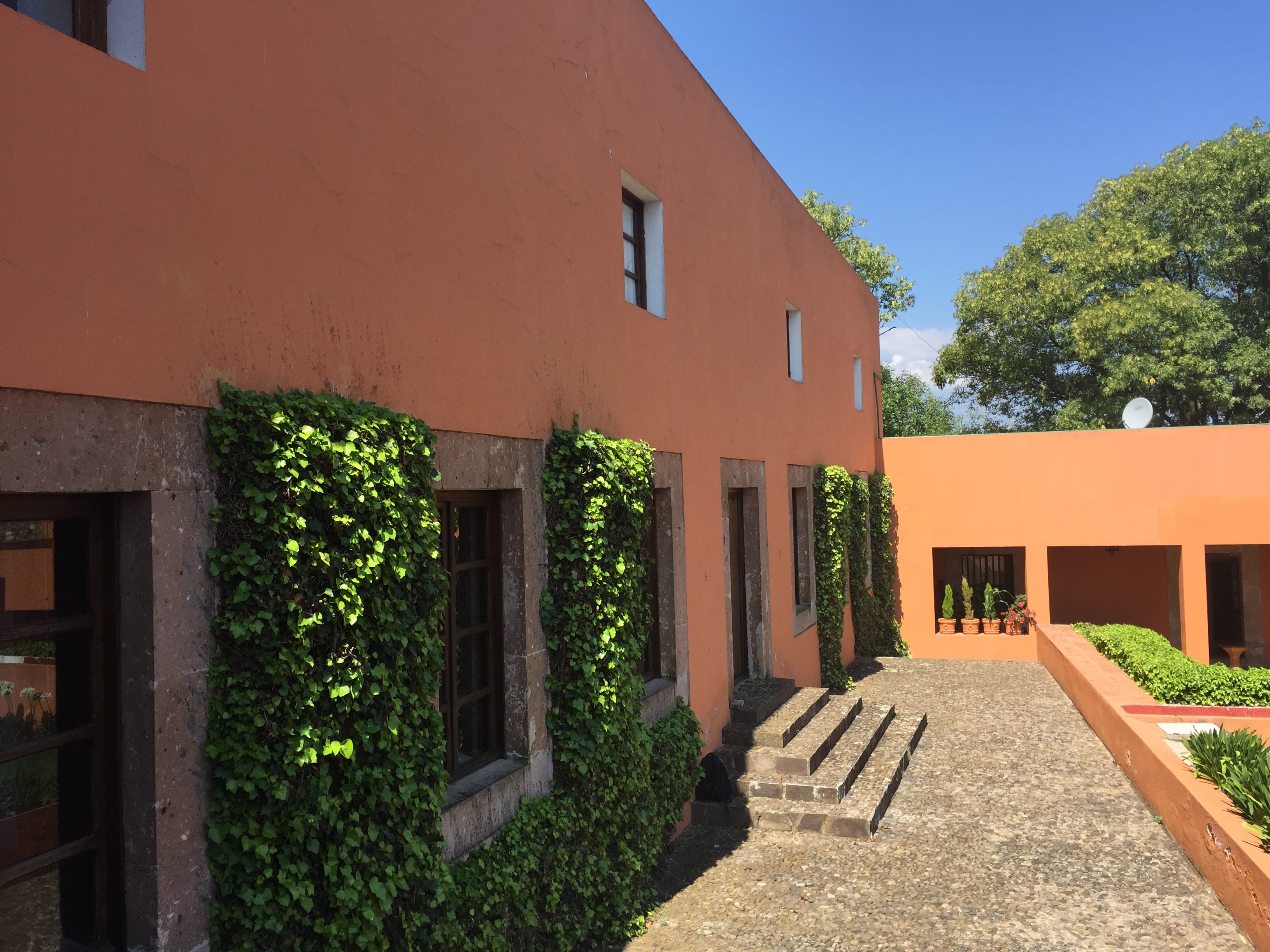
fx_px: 1064
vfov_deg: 48.2
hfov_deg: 61.7
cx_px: 635
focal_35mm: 29
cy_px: 476
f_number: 2.2
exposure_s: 1/1199
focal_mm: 4.15
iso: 32
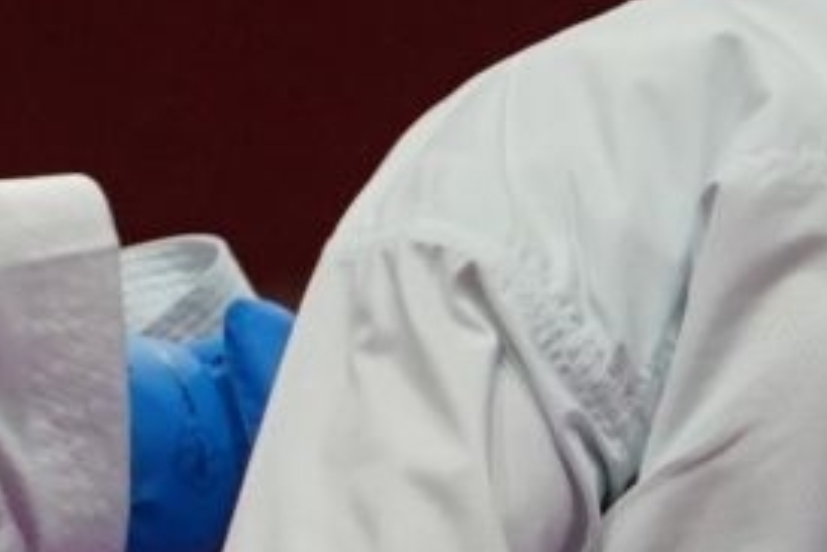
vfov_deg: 0.8
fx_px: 39096
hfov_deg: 1.2
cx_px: -1663
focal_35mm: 1702
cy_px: 534
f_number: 4
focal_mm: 172
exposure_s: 1/1000
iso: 2000
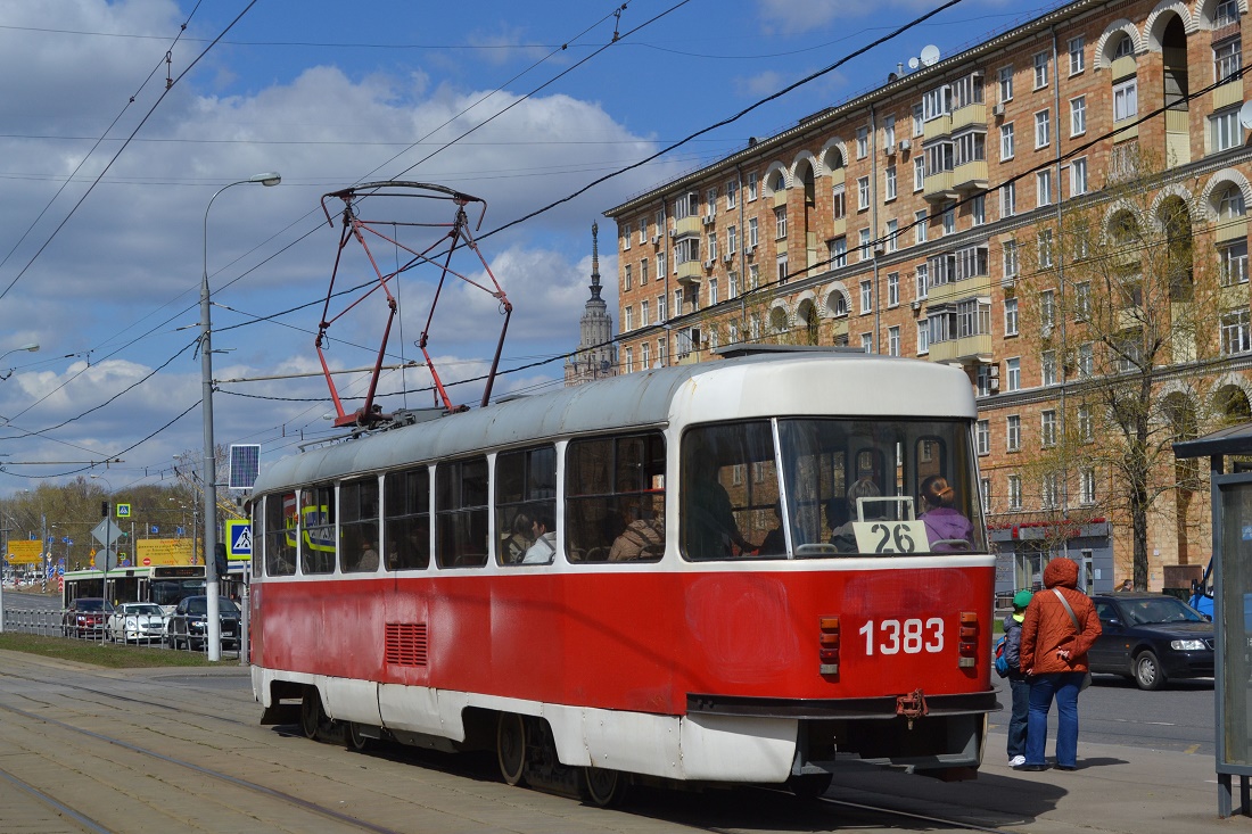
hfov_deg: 33.4
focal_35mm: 60
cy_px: 417
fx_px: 2086
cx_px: 626
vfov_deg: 22.6
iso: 320
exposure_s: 1/2000
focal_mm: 40
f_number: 7.1
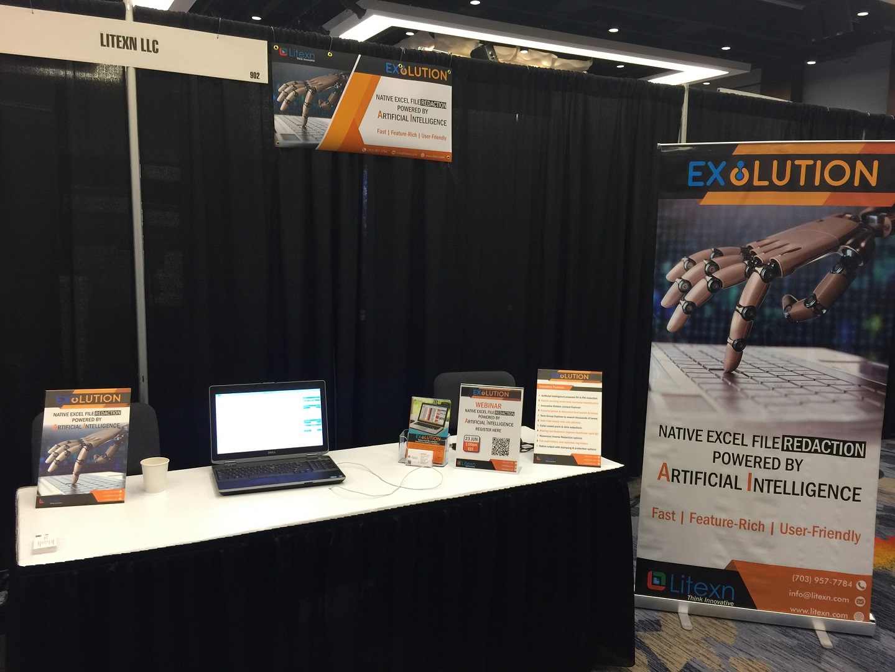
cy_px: 336
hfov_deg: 61.6
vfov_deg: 48.2
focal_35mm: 29
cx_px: 448
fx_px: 750
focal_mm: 4.15
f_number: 2.2
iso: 64
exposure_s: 1/15
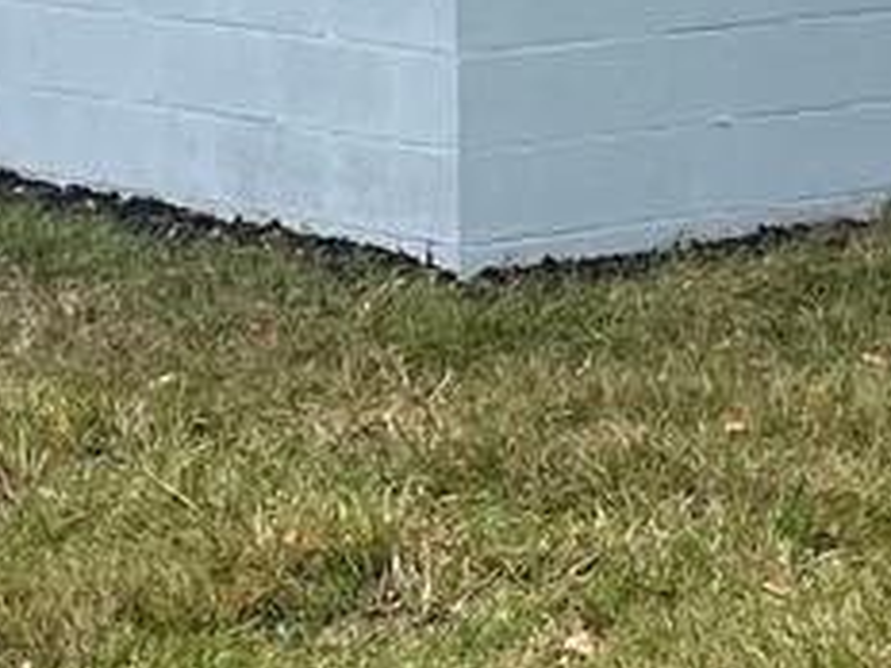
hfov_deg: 11.0
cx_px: 92
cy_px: -238
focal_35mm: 179
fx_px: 4607
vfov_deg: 8.2
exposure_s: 1/349
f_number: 1.6
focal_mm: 5.1
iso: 50
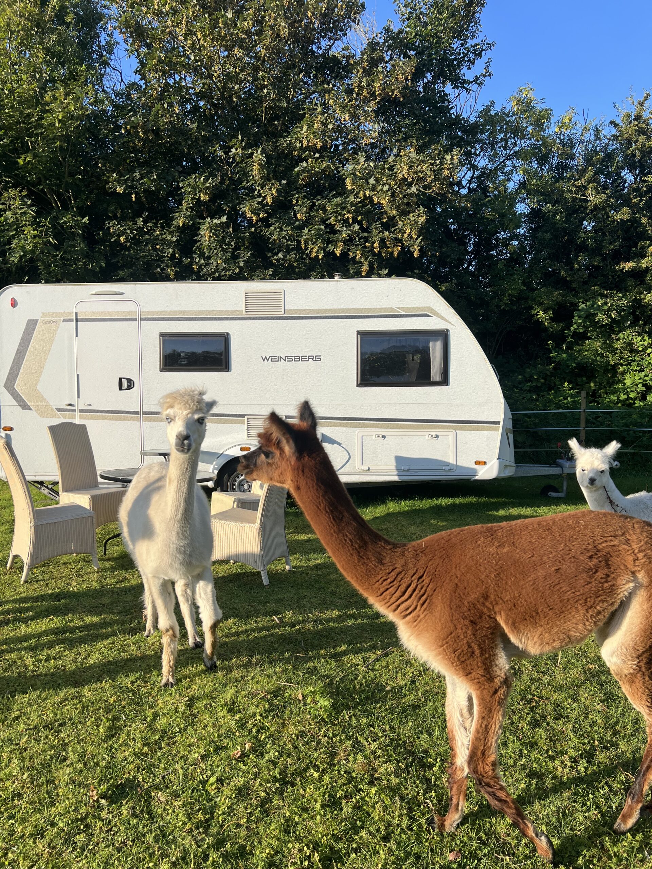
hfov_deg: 53.1
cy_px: 434
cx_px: 326
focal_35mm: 26
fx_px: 653
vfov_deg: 67.3
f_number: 1.5
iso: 50
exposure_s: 1/2353
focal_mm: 5.7
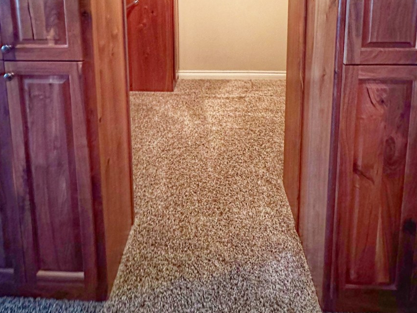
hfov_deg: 69.4
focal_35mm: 25
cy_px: -6
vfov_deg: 45.5
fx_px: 301
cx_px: 204
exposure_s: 1/40
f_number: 2.2
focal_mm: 2.22
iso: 1000
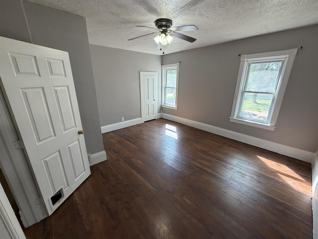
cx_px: 159
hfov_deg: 102.1
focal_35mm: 14
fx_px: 129
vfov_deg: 85.7
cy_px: 120
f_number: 2.2
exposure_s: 1/120
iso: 160
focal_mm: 2.22
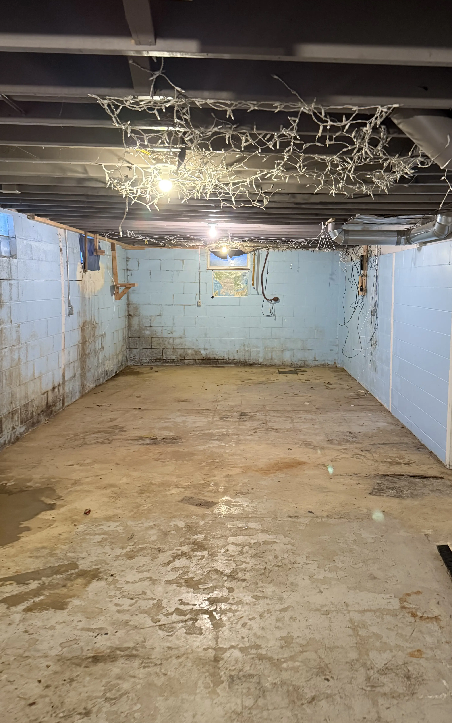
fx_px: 611
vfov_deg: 61.2
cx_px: 268
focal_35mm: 31
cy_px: 348
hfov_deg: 40.4
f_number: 1.78
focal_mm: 6.76
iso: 640
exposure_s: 1/40
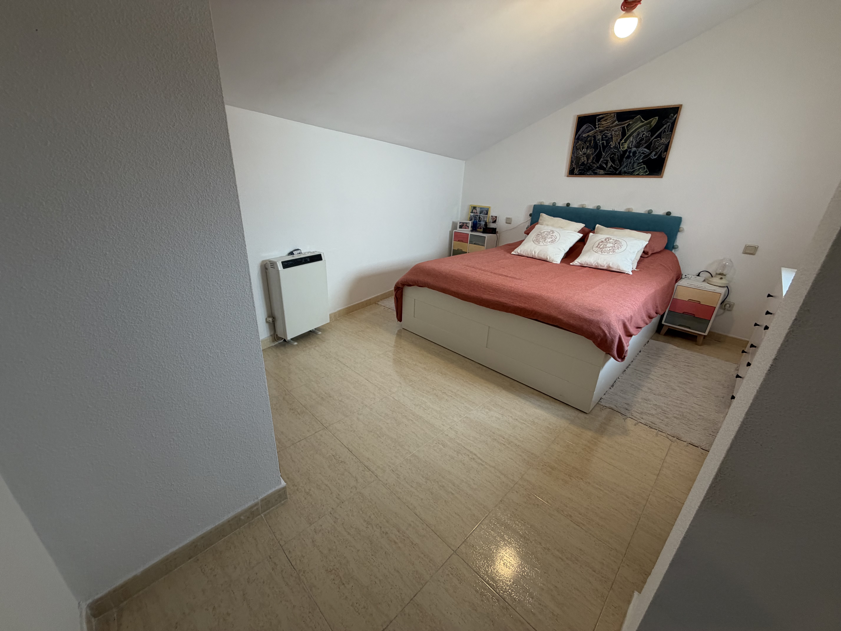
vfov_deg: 85.7
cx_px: 420
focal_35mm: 14
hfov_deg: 102.1
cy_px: 316
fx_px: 340
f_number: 2.2
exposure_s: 1/100
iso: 200
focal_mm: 2.22
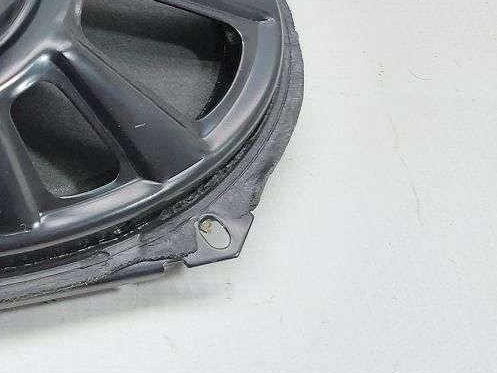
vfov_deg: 21.2
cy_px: 1
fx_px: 962
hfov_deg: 24.8
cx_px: -162
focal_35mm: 67
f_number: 1.8
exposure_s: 1/50
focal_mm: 5.23
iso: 80
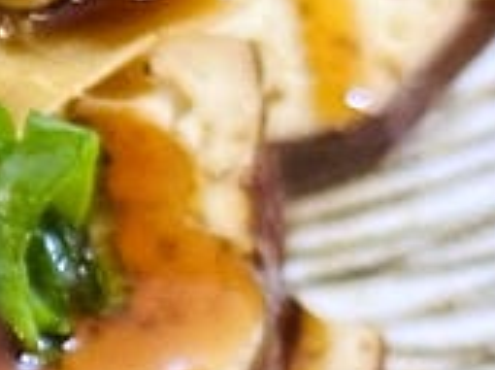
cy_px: 300
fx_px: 4841
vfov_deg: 4.4
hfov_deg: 5.6
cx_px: -693
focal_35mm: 339
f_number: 1.78
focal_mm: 6.86
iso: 400
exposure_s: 1/40
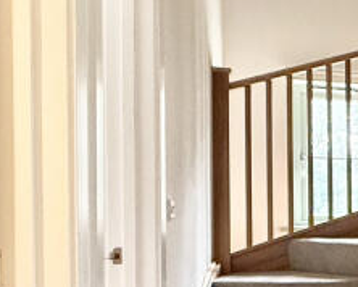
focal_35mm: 63
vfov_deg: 24.1
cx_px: 681
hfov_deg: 19.8
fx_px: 668
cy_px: 206
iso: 250
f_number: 2.2
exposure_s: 1/100
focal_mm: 2.22
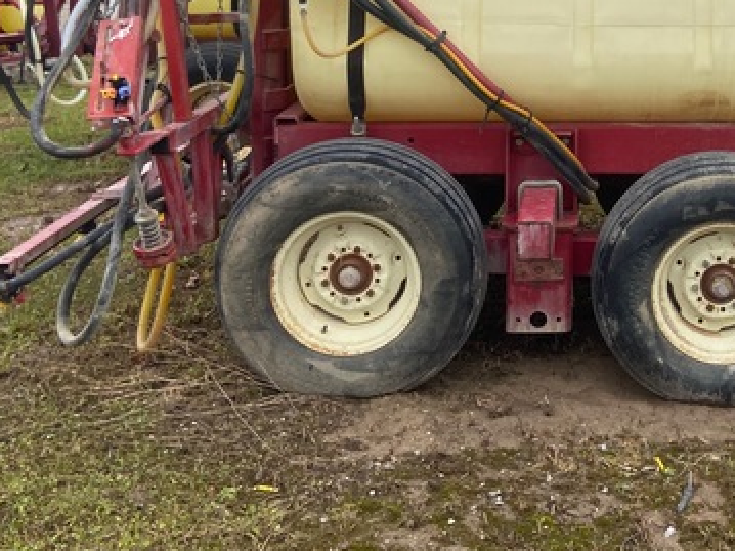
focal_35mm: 58
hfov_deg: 31.5
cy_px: 4
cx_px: 680
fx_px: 1231
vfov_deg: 24.1
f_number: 1.8
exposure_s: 1/1543
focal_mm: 4.25
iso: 32
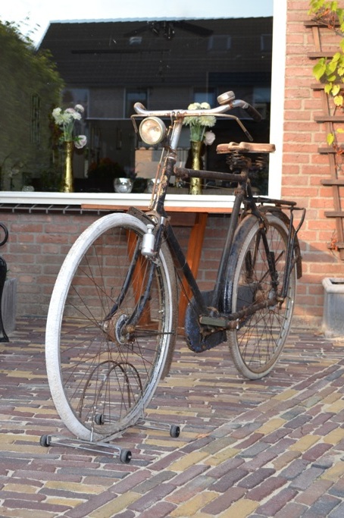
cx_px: 172
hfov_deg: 36.8
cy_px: 259
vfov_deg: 53.2
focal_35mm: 36
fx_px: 517
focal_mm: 24
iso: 110
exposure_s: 1/125
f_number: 4
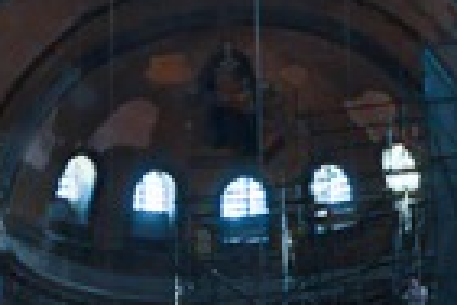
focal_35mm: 186
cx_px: 224
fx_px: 2358
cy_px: -198
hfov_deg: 11.1
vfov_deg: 7.2
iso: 800
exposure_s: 1/60
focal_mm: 35
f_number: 4.5
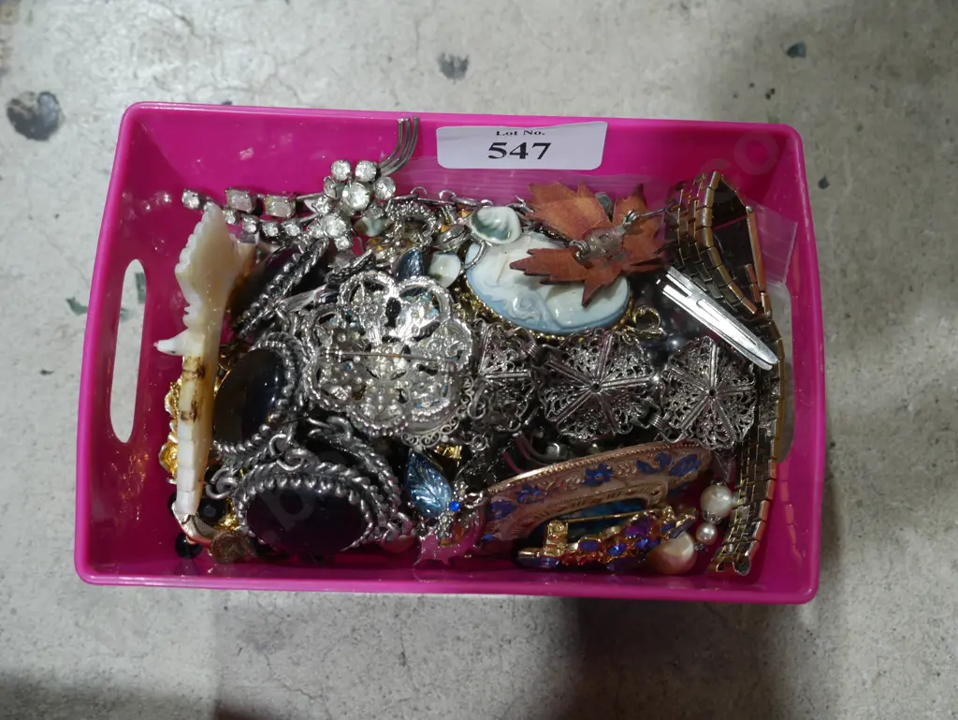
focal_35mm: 46
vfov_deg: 31.5
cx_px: 479
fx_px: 1274
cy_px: 360
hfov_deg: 41.2
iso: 500
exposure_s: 1/60
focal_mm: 23
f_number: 5.1
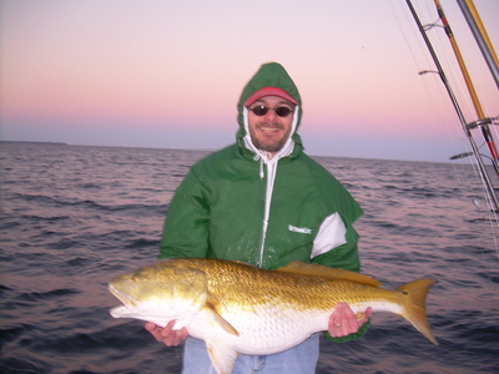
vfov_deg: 37.7
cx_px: 250
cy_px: 187
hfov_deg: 49.0
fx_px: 548
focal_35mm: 38
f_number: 2.8
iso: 50
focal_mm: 6.3
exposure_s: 1/30
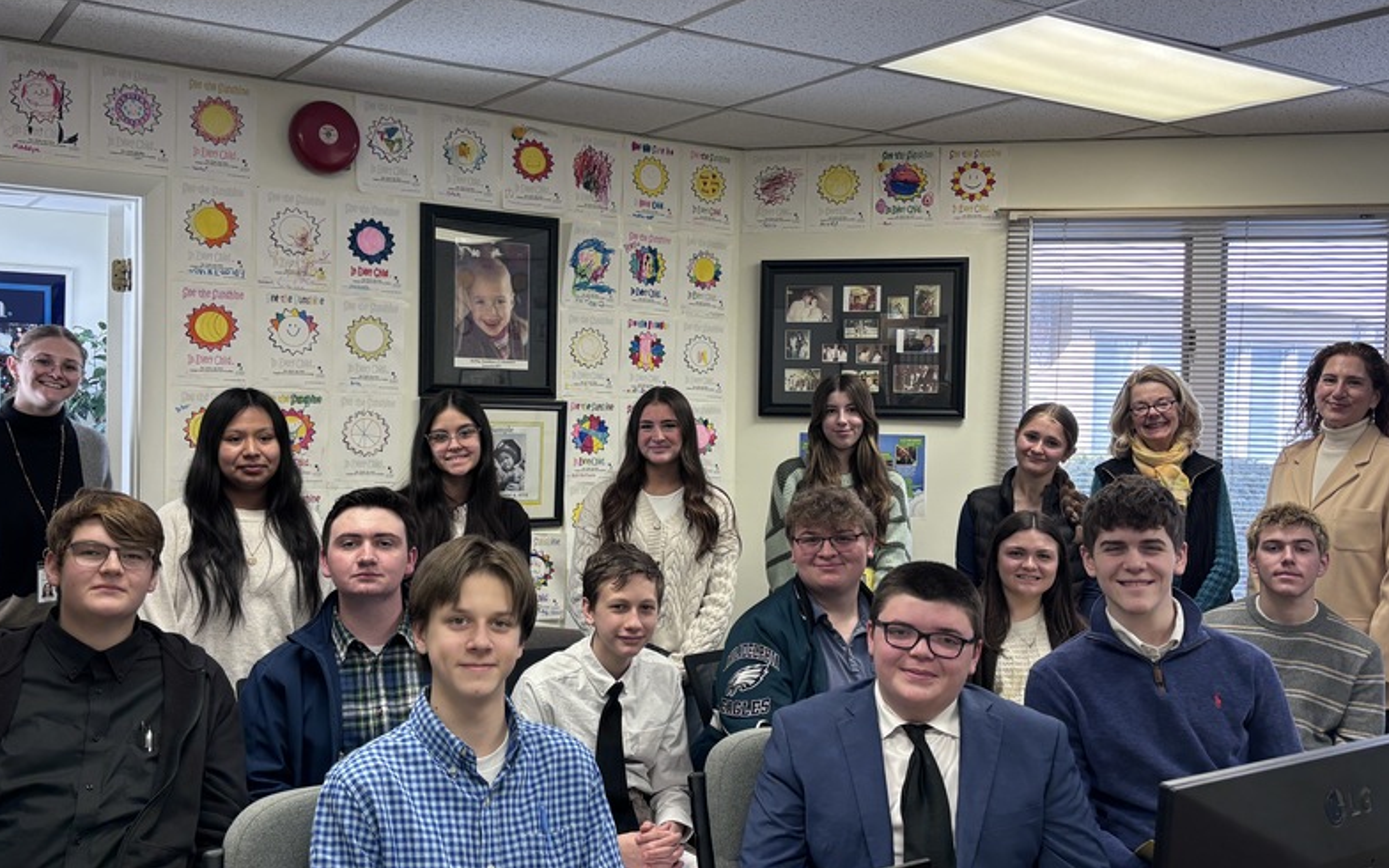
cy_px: 445
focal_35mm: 36
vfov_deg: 35.3
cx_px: 643
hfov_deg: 54.0
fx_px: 1363
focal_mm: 5.96
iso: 80
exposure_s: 1/120
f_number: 1.6
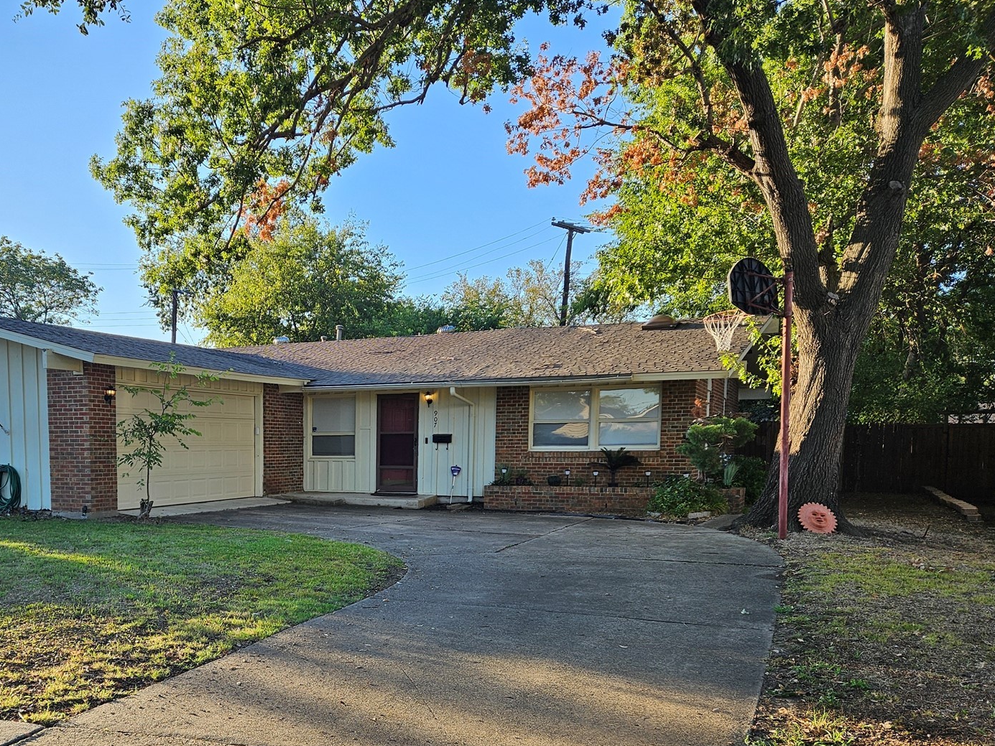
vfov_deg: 40.9
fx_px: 977
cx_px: 274
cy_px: 533
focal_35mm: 34
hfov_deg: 52.1
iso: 25
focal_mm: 5.4
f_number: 1.8
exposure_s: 1/356
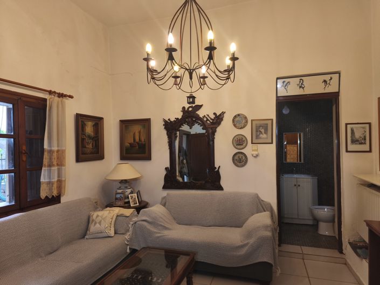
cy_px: 142
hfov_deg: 74.0
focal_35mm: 23
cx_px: 190
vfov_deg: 58.8
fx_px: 252
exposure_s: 1/50
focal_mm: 5.35
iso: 320
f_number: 1.7
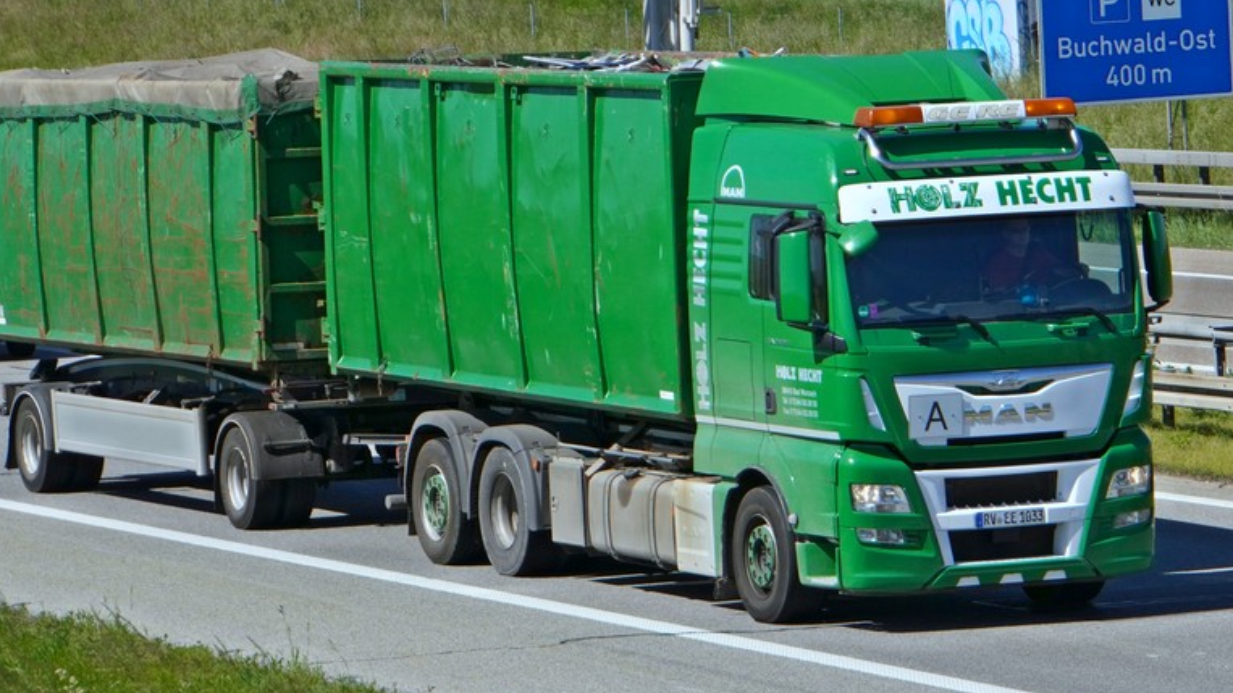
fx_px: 4733
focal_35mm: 145
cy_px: 312
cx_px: 593
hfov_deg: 14.8
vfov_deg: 8.4
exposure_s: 1/2500
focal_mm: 87.8
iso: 500
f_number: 6.3
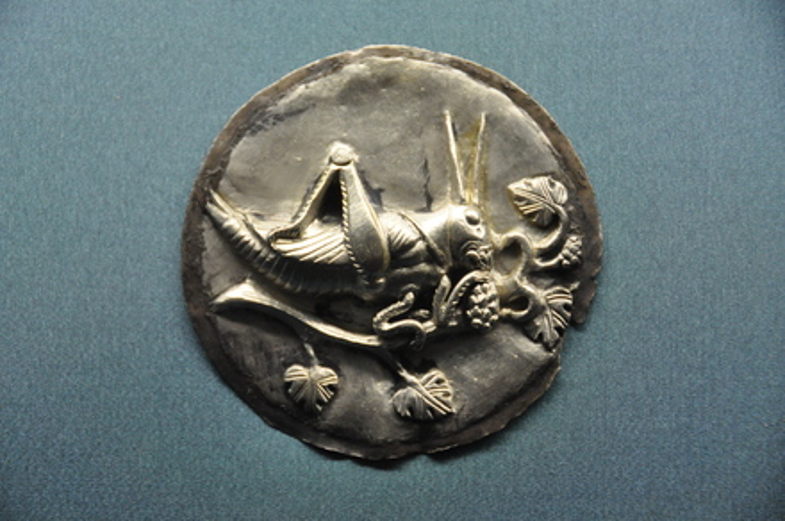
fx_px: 2678
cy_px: 260
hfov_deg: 16.7
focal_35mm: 123
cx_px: 392
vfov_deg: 11.1
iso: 2000
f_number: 5
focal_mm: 82
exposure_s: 1/125
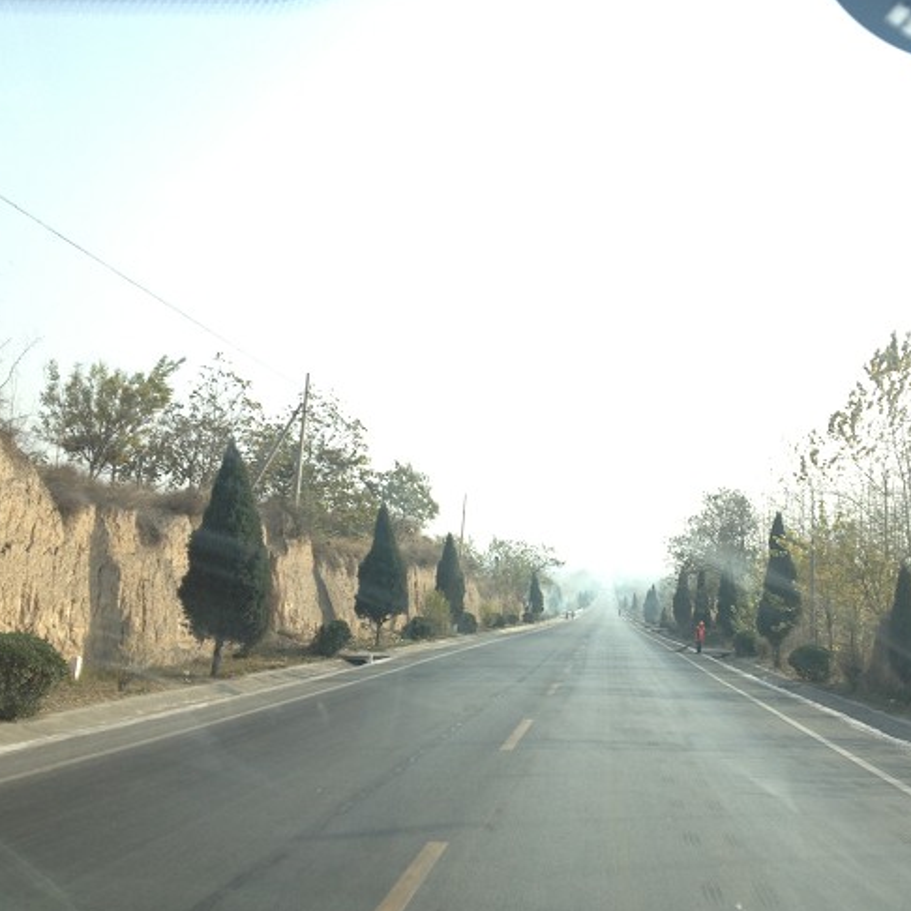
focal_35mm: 42
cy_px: 455
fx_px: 1251
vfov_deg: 40.0
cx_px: 589
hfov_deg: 39.7
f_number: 2.4
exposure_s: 1/502
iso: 50
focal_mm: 4.28
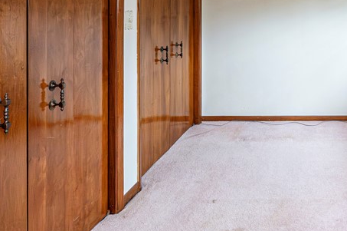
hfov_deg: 47.4
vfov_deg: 33.7
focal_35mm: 36
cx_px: 318
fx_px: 347
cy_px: 2
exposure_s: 1/160
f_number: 8
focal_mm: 15
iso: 5000
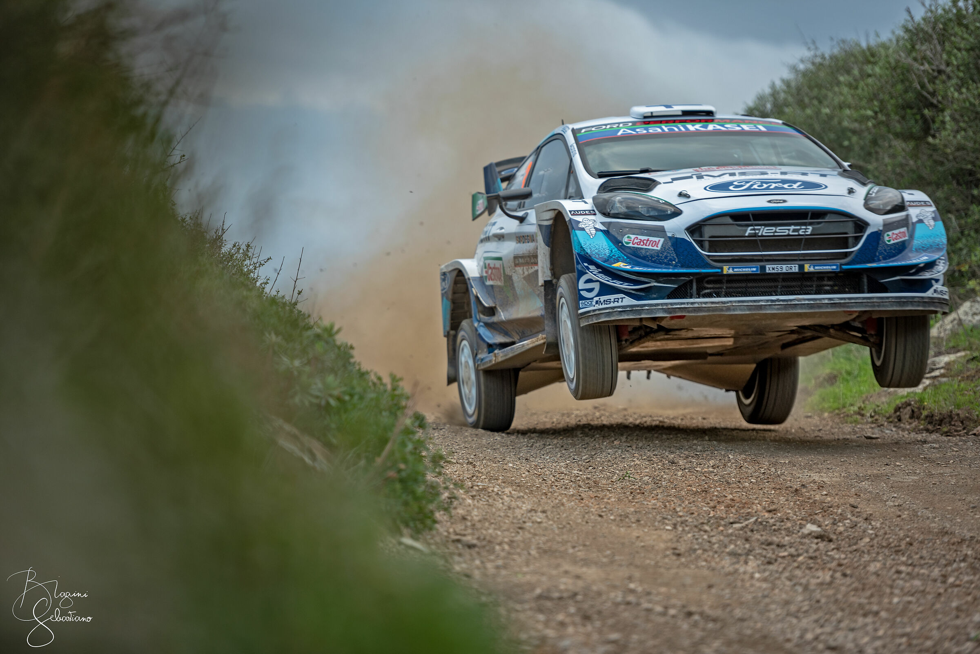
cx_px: 490
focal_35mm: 185
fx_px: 5038
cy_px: 327
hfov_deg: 11.1
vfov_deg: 7.4
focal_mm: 185
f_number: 2.8
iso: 160
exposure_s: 1/320
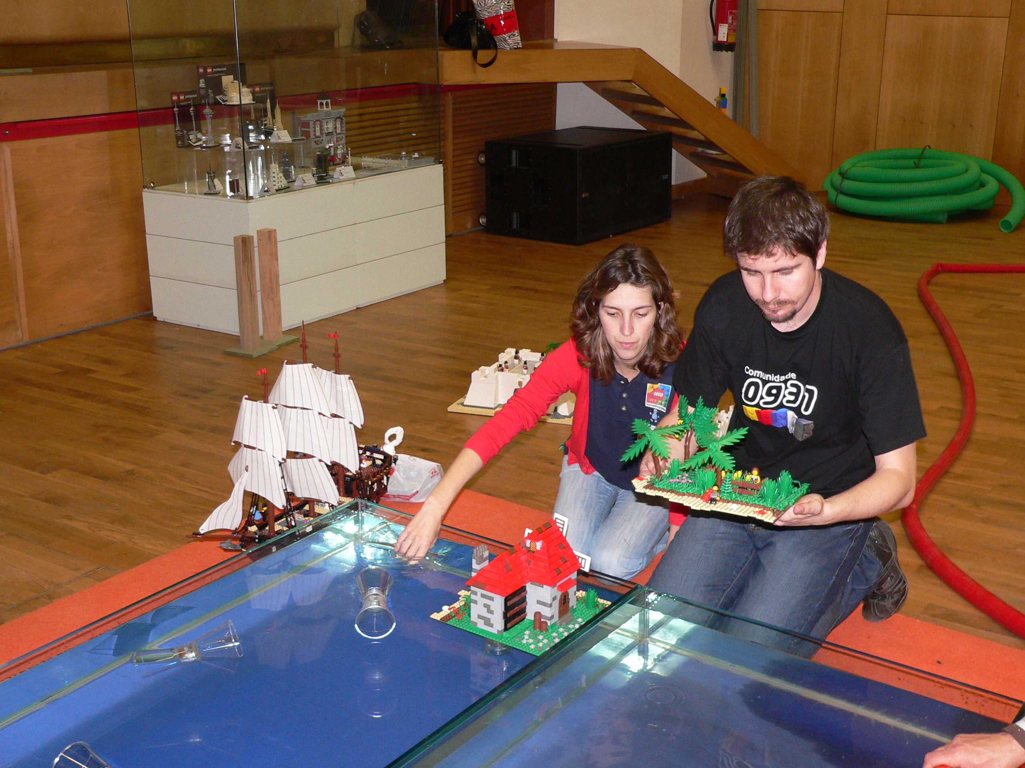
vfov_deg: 32.9
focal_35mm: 44
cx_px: 512
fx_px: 1303
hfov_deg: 42.9
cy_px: 384
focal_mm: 7.3
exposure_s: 1/60
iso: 200
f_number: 2.8
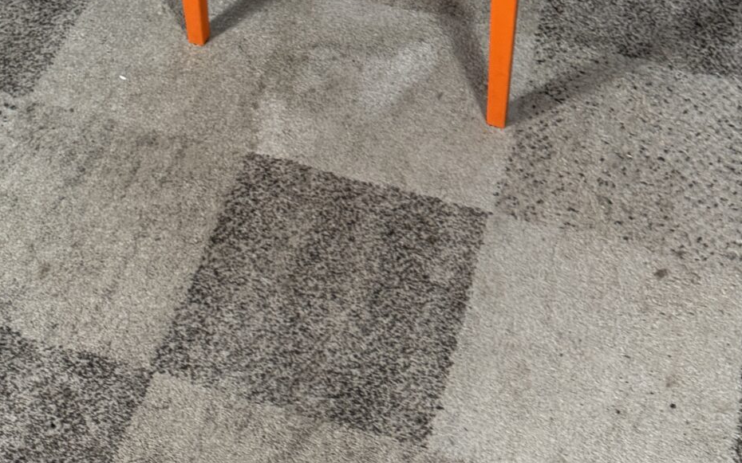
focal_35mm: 70
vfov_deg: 16.2
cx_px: 340
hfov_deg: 29.4
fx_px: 1415
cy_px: -327
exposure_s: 1/50
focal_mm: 6.76
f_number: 1.78
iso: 100
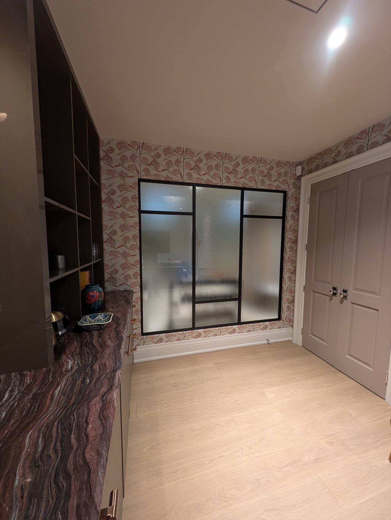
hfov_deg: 94.6
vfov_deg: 110.5
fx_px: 180
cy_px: 260
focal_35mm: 12
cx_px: 196
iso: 344
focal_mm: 2.23
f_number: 1.95
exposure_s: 1/30
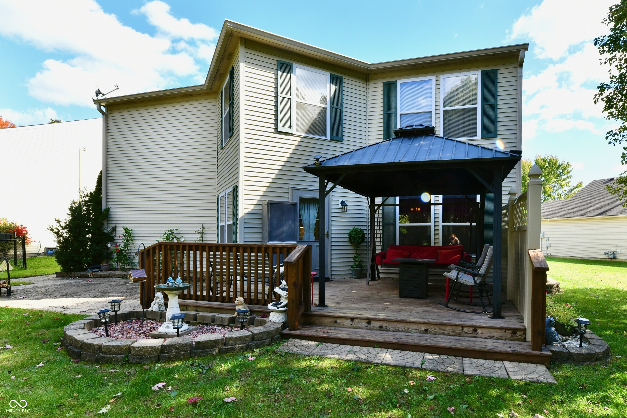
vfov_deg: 81.2
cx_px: 314
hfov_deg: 104.3
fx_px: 244
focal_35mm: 14
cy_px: 209
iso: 640
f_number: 9
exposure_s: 1/320
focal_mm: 14
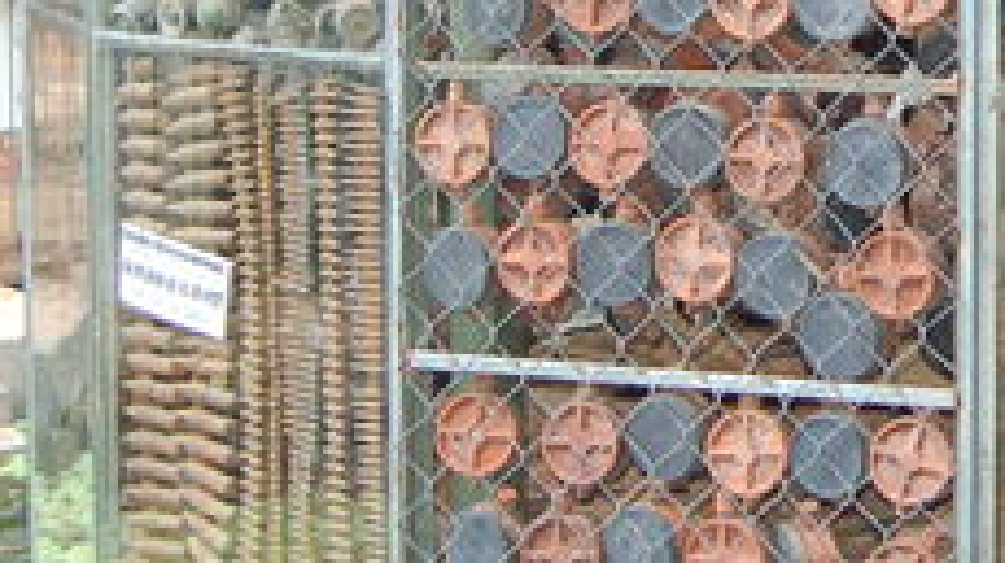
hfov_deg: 17.6
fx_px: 3142
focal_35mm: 118
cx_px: 1092
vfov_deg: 10.1
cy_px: -122
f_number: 3.5
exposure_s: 1/60
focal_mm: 18
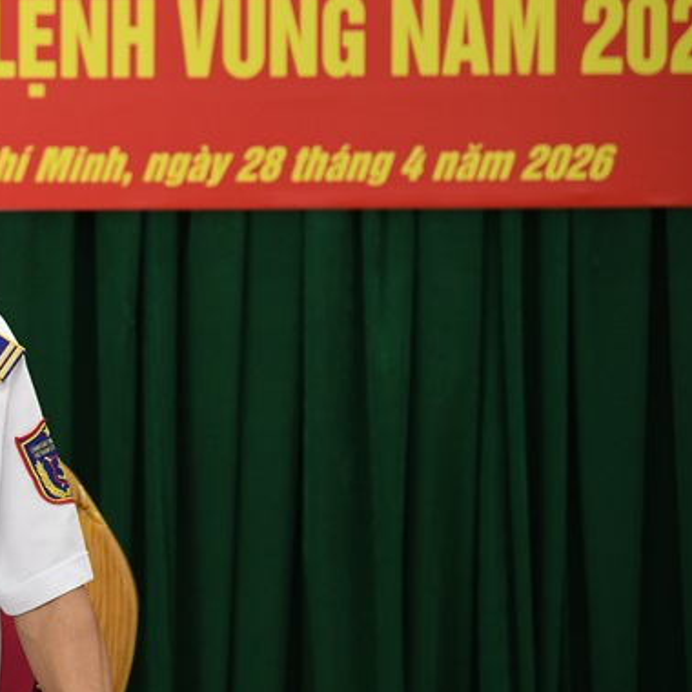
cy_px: 242
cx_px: -180
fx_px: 6061
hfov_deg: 6.5
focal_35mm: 268
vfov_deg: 6.5
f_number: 4
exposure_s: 1/125
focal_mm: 120
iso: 1250
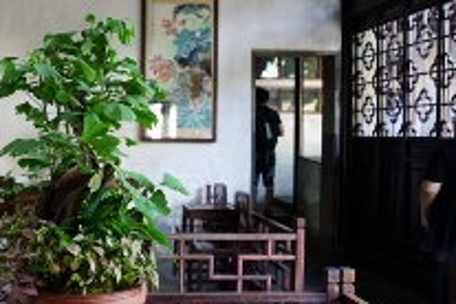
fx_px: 735
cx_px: 62
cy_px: 171
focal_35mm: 58
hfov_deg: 33.0
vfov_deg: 23.4
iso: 1250
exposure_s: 1/60
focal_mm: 20
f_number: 4
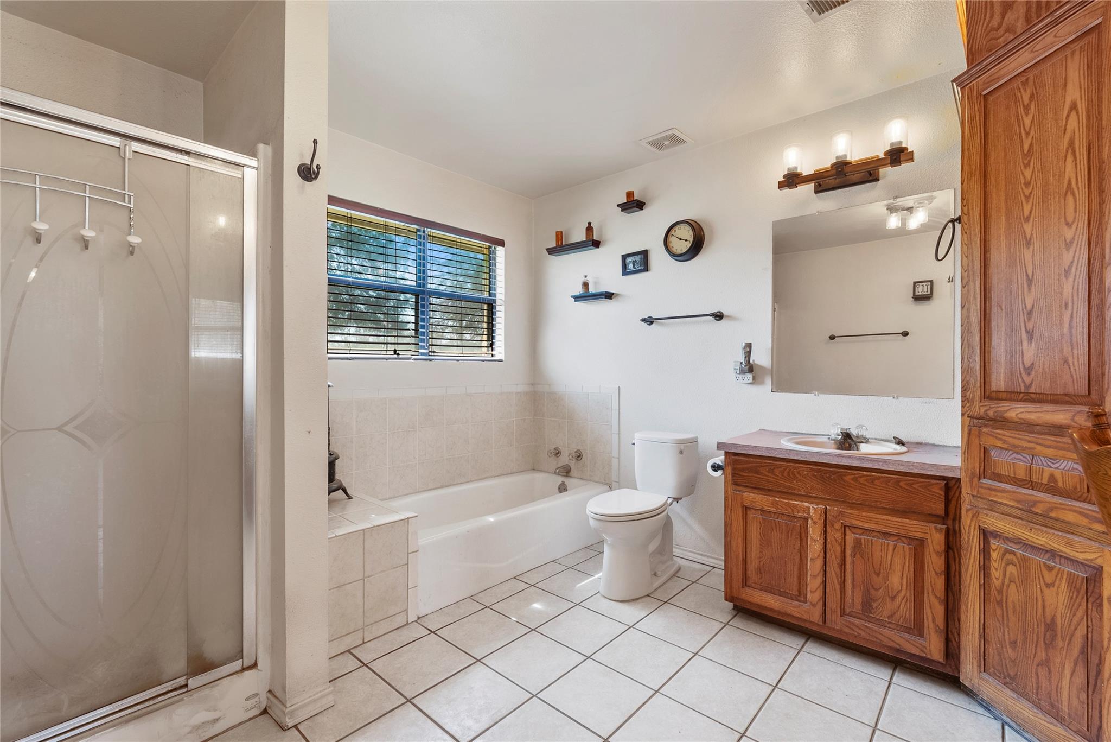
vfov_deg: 73.8
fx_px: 494
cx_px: 556
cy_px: 371
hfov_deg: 96.7
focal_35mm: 16
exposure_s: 5
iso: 160
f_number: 7.1
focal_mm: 16
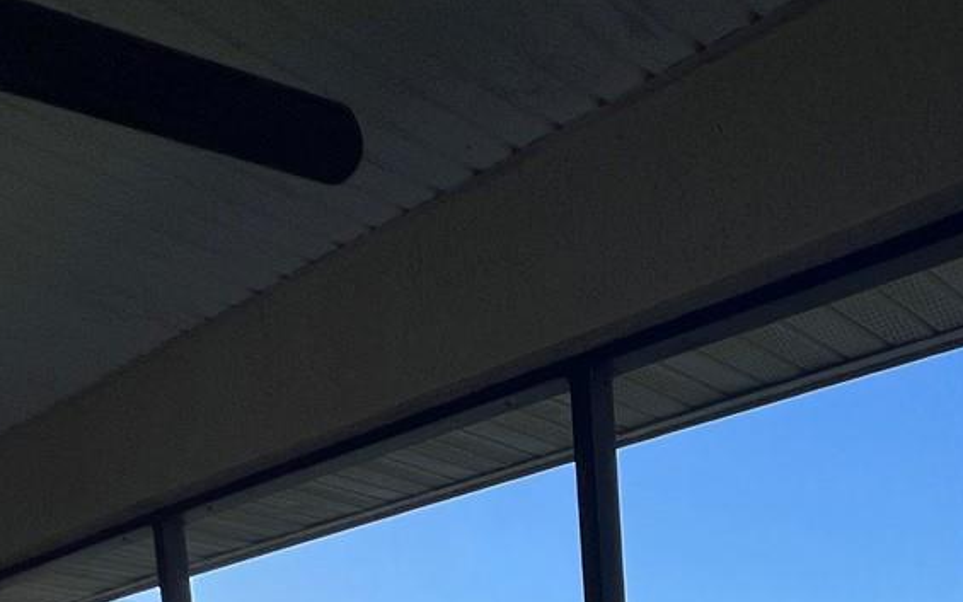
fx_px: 1023
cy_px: 981
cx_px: 954
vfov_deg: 23.5
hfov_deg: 43.5
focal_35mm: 39
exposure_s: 1/622
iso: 32
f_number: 1.8
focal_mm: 1.57
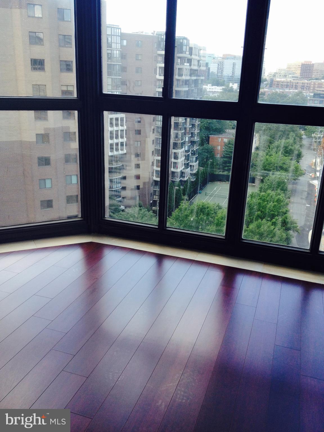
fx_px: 437
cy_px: 216
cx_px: 162
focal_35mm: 35
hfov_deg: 40.7
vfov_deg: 52.6
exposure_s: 1/164
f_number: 2.4
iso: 50
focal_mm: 4.28
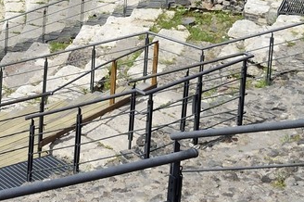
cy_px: -262
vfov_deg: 10.3
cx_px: -183
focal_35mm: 117
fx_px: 987
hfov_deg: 15.8
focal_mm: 24
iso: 200
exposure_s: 1/320
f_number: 11
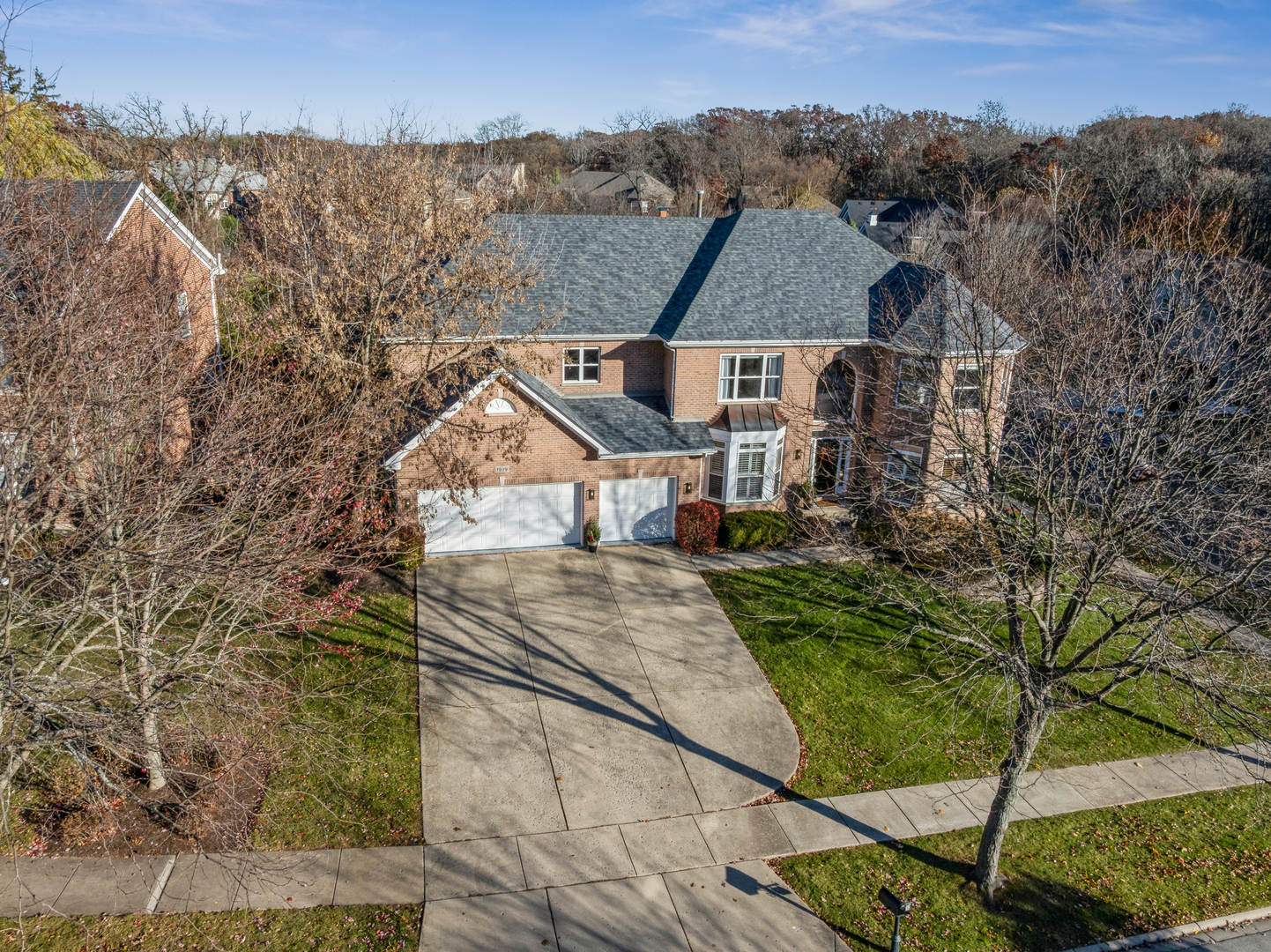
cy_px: 476
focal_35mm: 24
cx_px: 636
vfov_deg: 56.8
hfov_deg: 71.6
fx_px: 881
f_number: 9
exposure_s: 1/320
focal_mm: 12.3
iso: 100
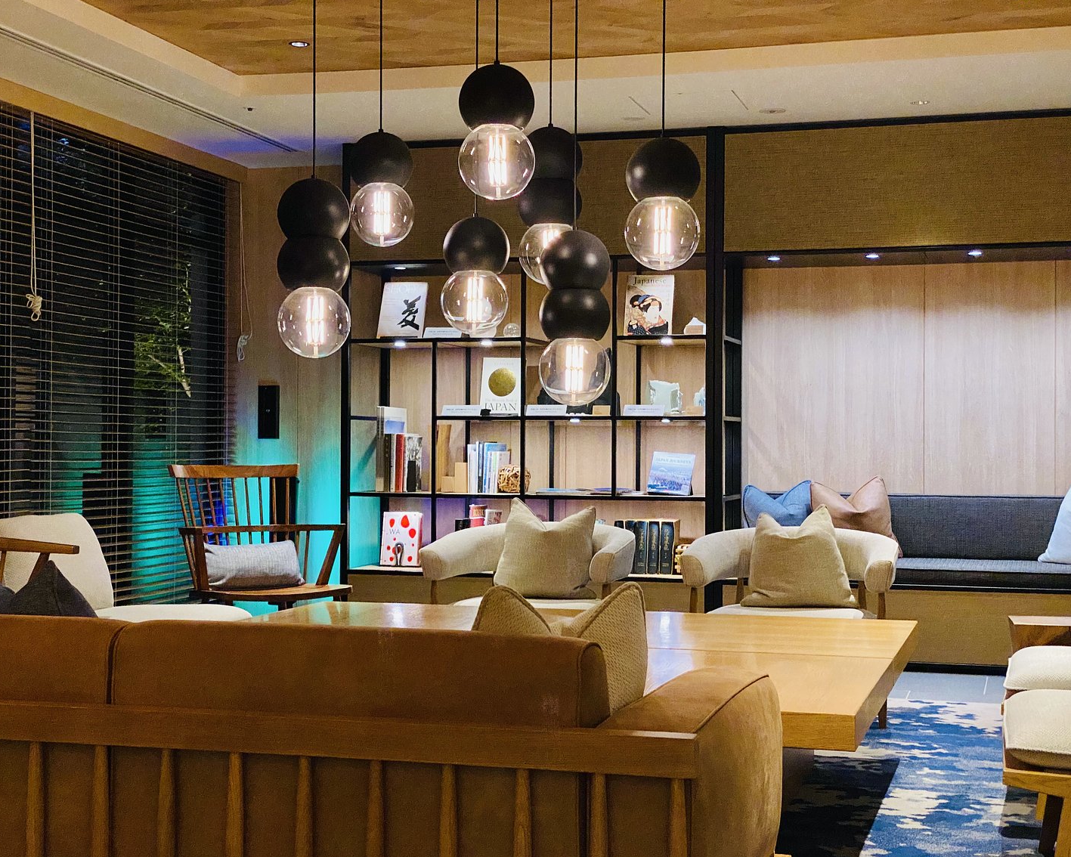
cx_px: 522
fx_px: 1744
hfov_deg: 34.1
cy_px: 432
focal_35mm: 55
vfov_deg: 27.6
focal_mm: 6
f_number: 2
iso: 500
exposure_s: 1/40
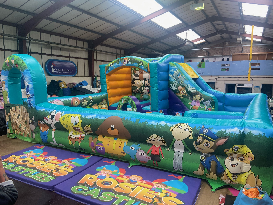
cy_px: 102
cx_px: 136
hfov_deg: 67.3
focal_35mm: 26
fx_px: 205
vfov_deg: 53.1
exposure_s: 1/100
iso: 125
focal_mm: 4.25
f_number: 1.8
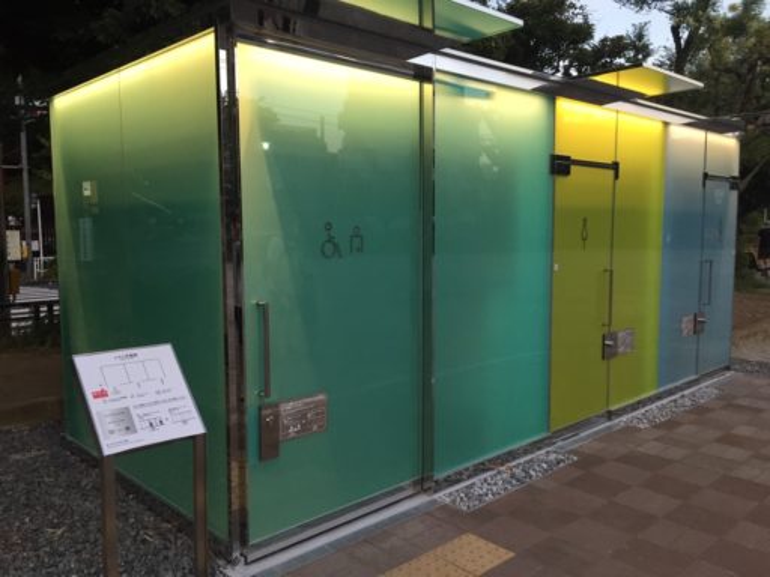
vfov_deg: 48.2
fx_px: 645
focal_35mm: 29
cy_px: 288
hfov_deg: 61.7
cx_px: 385
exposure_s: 1/30
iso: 40
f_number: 2.2
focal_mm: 4.15
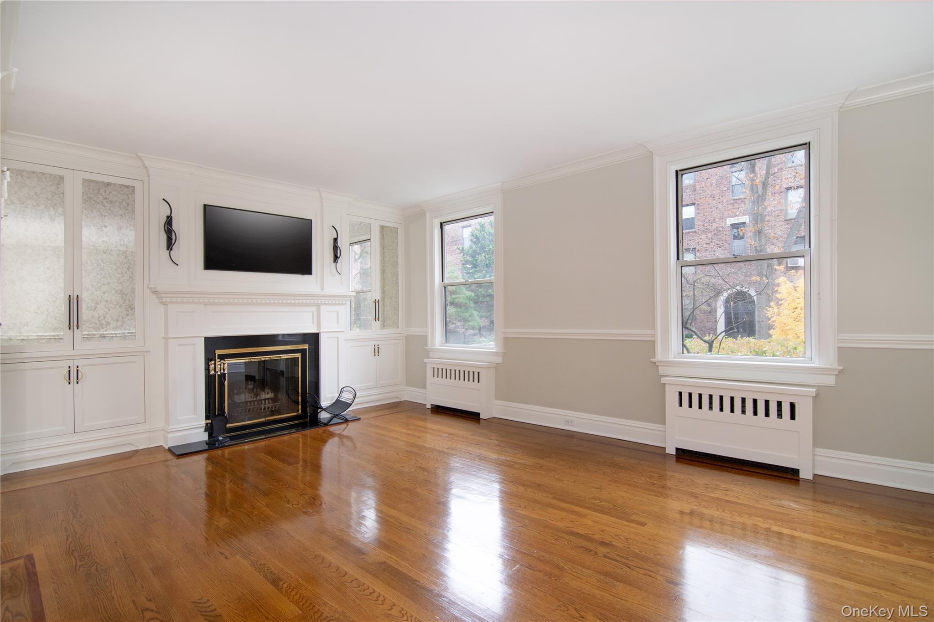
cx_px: 467
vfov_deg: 72.0
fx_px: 428
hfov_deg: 95.0
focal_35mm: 16
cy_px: 311
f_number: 8
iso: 640
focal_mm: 11
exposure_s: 1/20
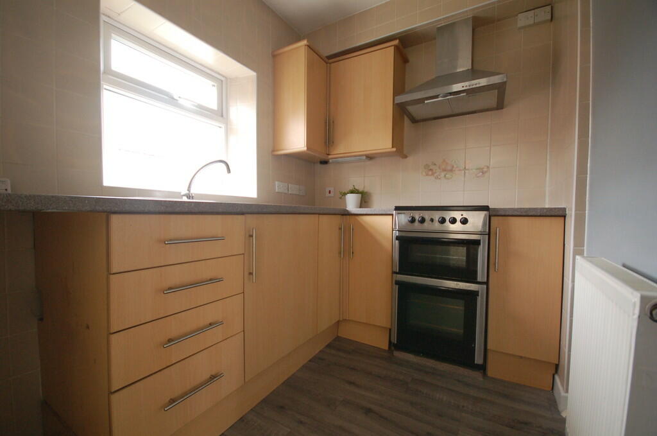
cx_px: 328
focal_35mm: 15
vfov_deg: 77.1
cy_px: 218
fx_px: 273
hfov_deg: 100.5
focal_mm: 10
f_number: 4
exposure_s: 1/15
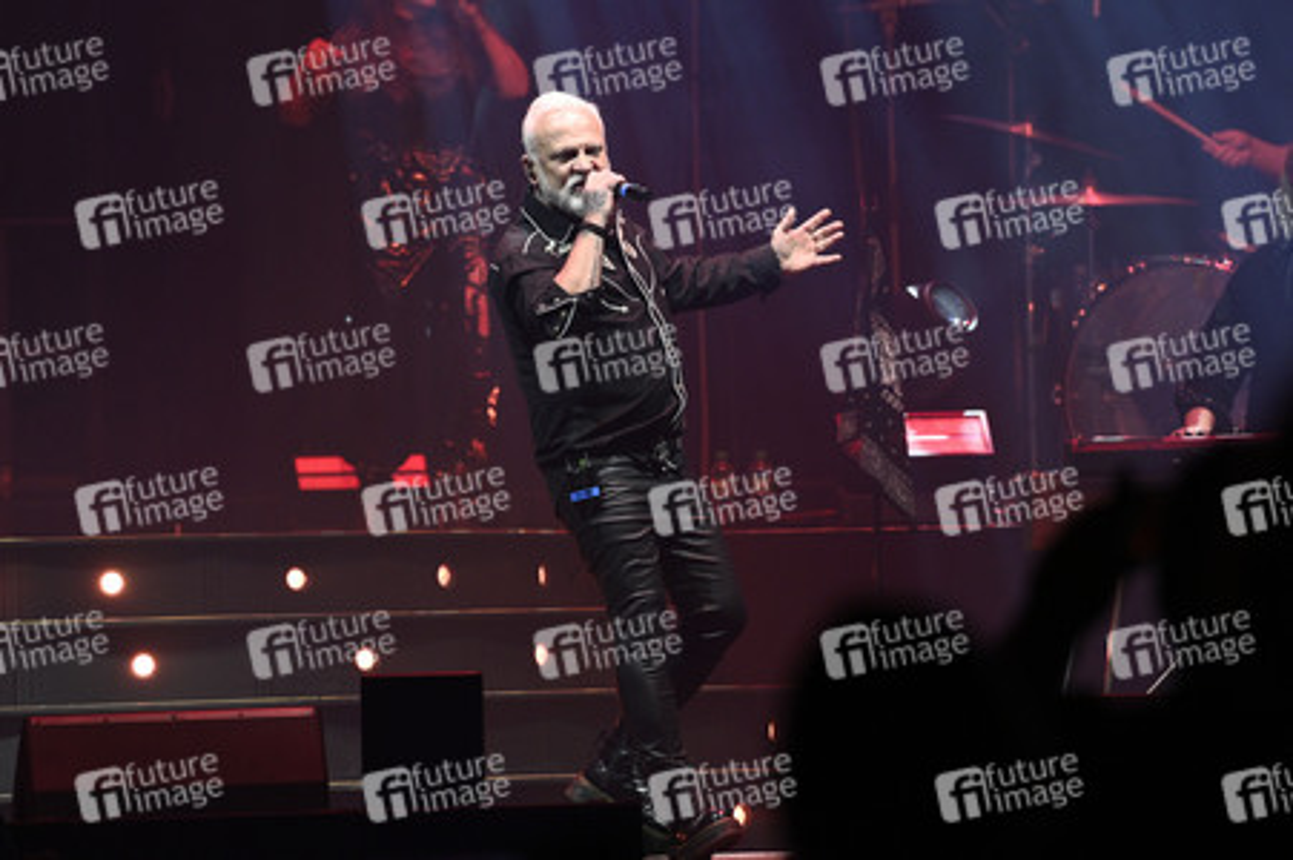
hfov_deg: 5.9
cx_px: 646
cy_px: 430
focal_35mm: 350
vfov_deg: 3.9
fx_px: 12561
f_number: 6.3
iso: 3200
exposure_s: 1/250
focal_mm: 350
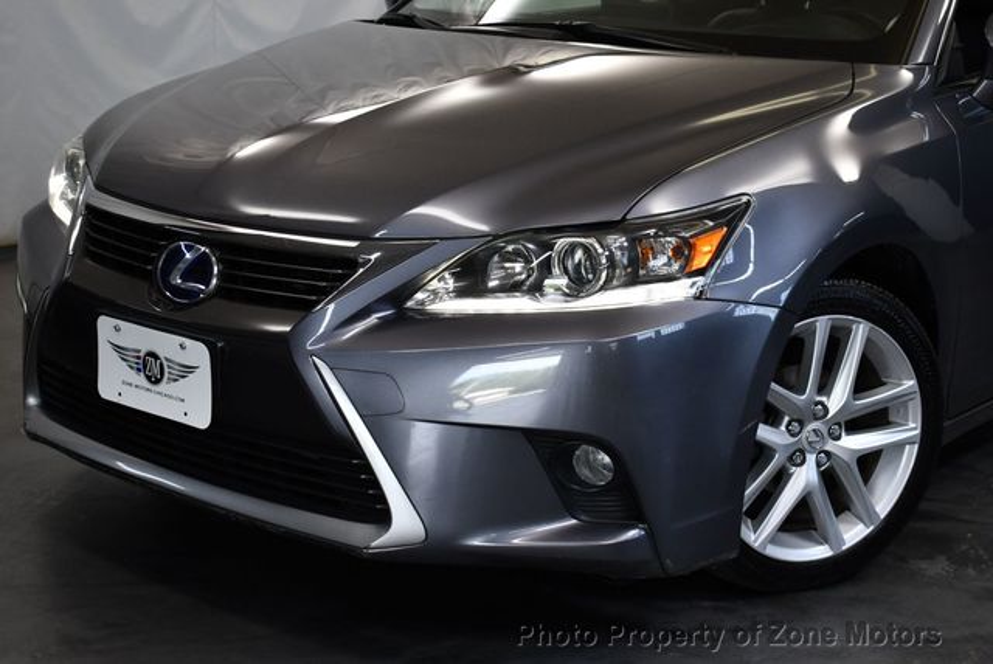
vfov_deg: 22.0
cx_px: 496
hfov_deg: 32.4
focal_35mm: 62
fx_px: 1712
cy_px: 332
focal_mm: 31
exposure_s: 1/250
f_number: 4.2
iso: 640
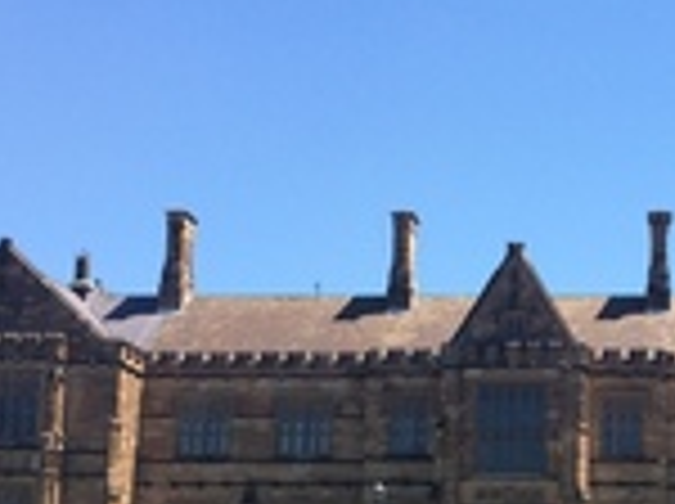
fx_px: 1538
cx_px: 594
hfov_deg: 24.1
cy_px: 418
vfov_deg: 18.4
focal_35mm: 79
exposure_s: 1/1244
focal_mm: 4.15
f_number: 2.2
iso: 32
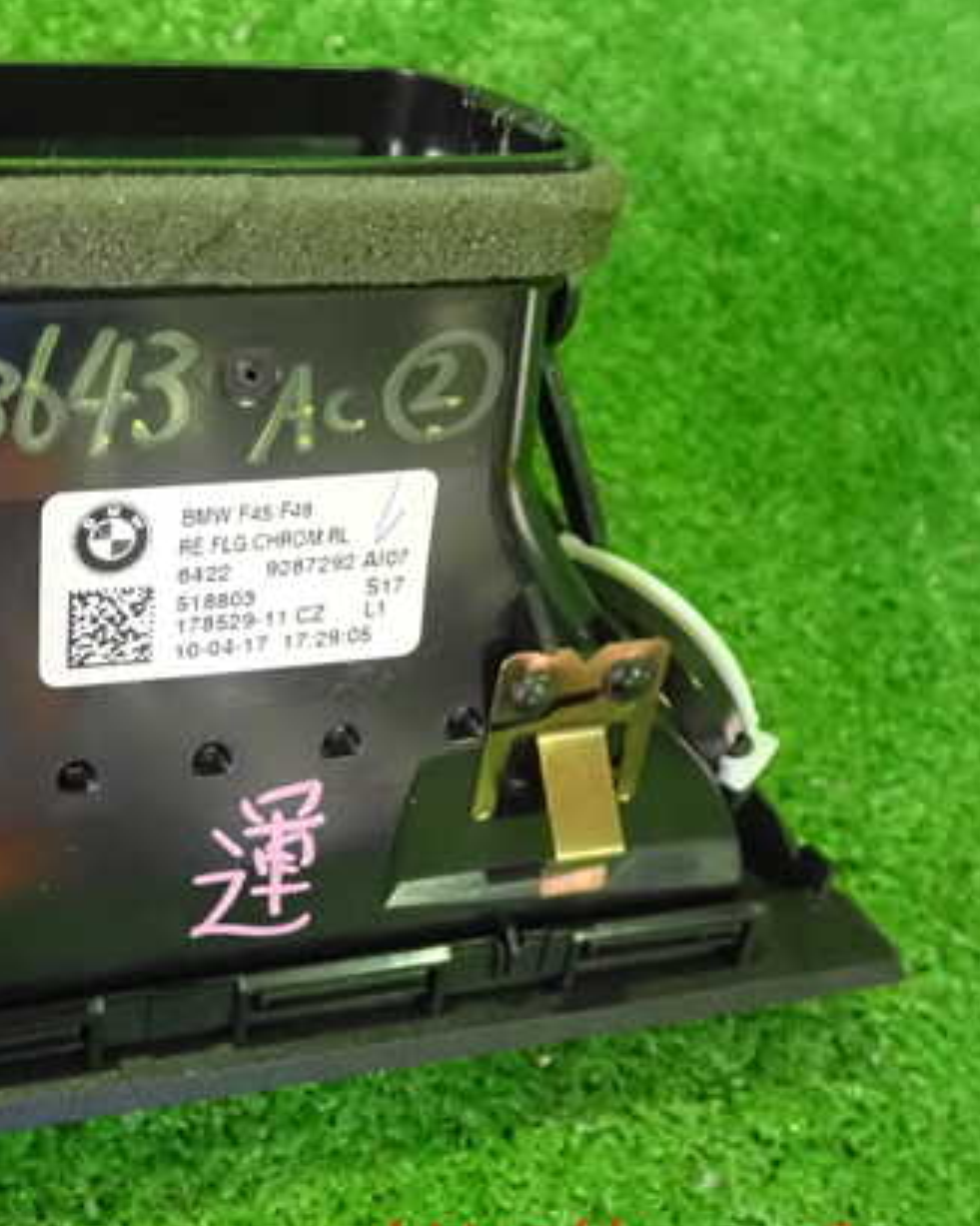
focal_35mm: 43
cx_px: 168
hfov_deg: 33.7
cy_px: 614
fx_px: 1560
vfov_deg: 42.9
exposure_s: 1/60
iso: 1600
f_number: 2.3
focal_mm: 5.4
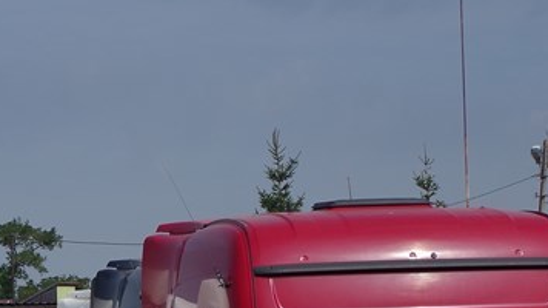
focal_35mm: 127
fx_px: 1845
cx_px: -195
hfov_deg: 15.9
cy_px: 253
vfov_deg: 9.5
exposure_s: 1/180
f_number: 5.6
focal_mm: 24.38
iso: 100
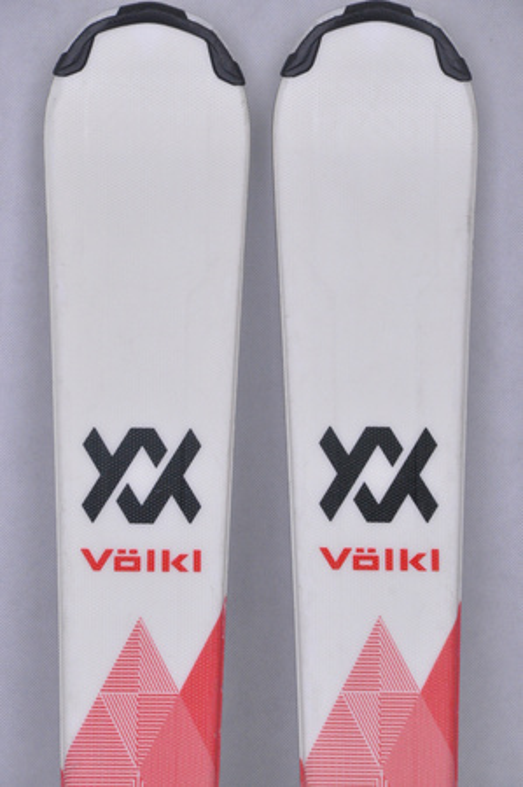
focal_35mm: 158
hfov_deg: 8.7
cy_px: 394
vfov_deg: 13.1
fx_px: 3440
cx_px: 262
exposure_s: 1/125
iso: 3200
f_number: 9.5
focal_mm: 105
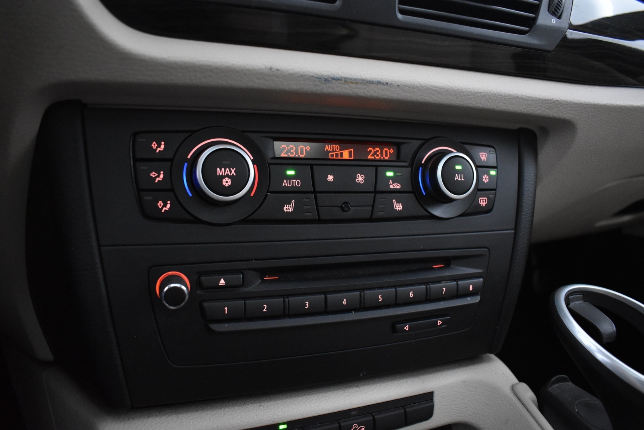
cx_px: 322
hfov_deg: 67.4
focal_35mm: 27
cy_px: 215
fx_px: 483
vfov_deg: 47.9
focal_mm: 18
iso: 3200
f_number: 3.5
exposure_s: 1/30
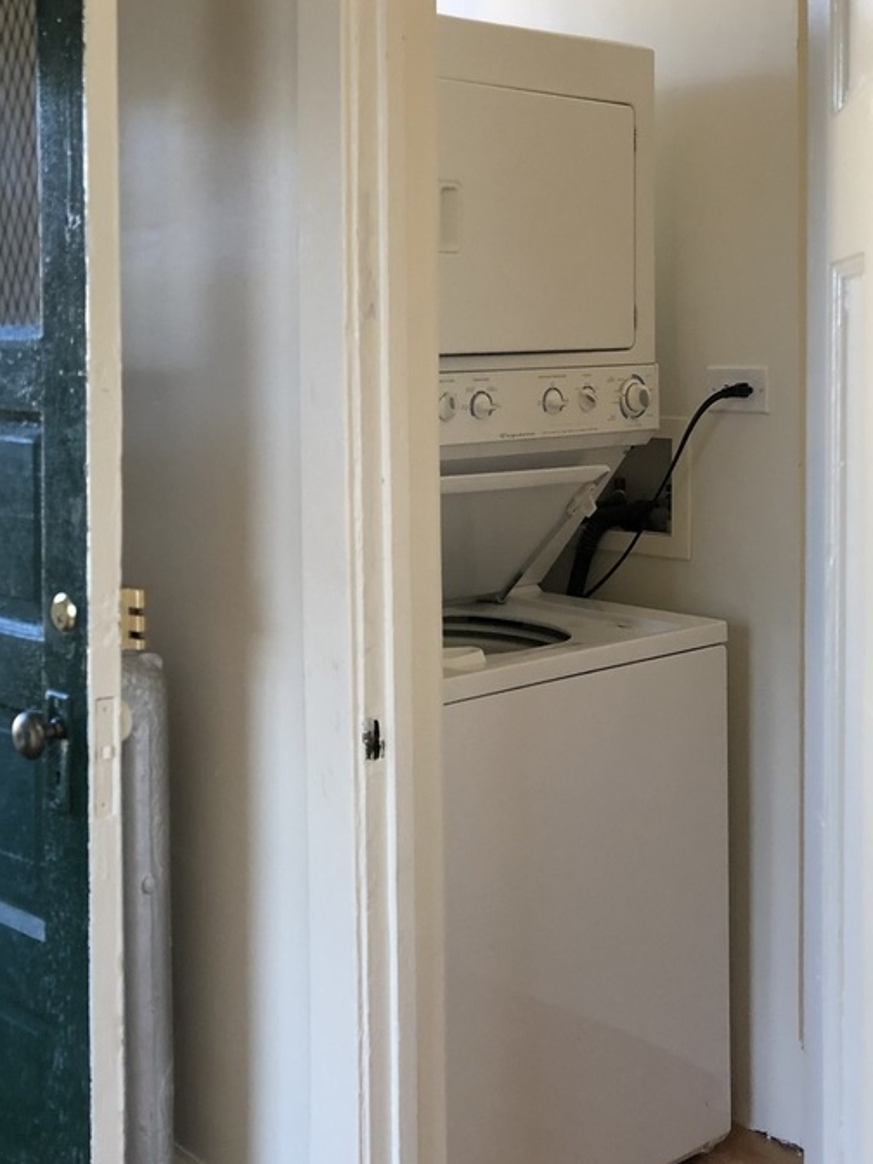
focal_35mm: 45
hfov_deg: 32.0
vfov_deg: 41.6
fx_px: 1513
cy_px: 397
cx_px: 307
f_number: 1.8
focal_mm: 3.99
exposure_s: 1/30
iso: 32
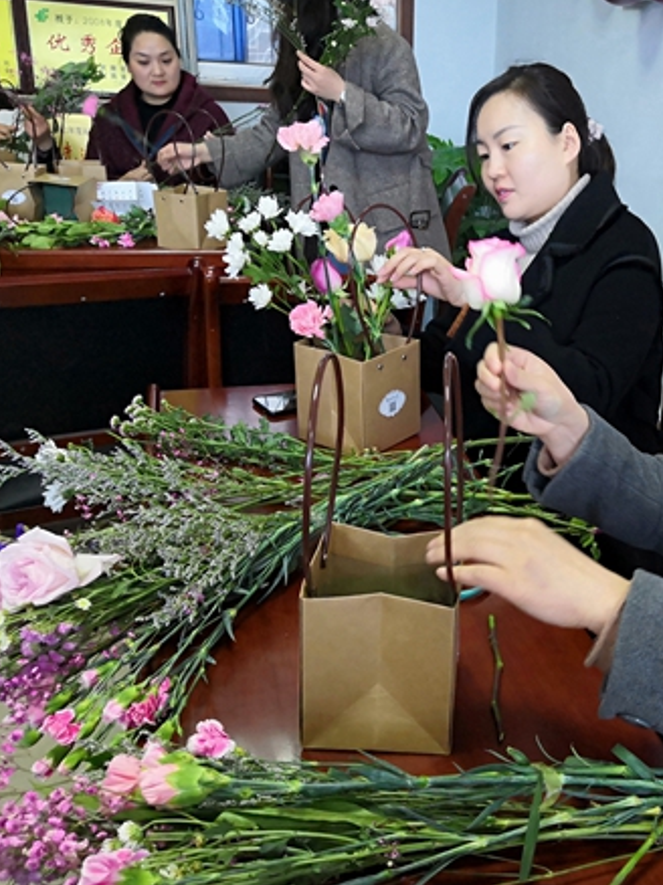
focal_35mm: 37
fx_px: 946
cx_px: 534
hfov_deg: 37.2
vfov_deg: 50.2
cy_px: 447
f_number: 1.8
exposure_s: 1/100
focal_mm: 3.95
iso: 500
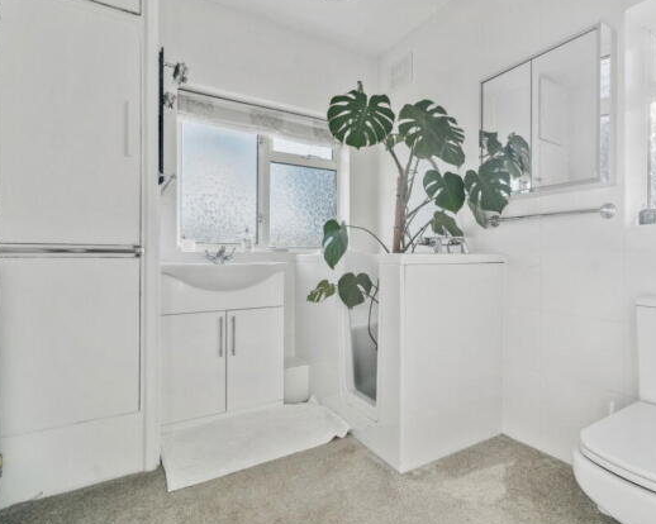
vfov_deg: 70.8
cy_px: 259
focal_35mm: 19
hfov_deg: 82.2
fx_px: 369
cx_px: 397
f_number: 6.3
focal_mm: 16
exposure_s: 1/1250
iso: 1600
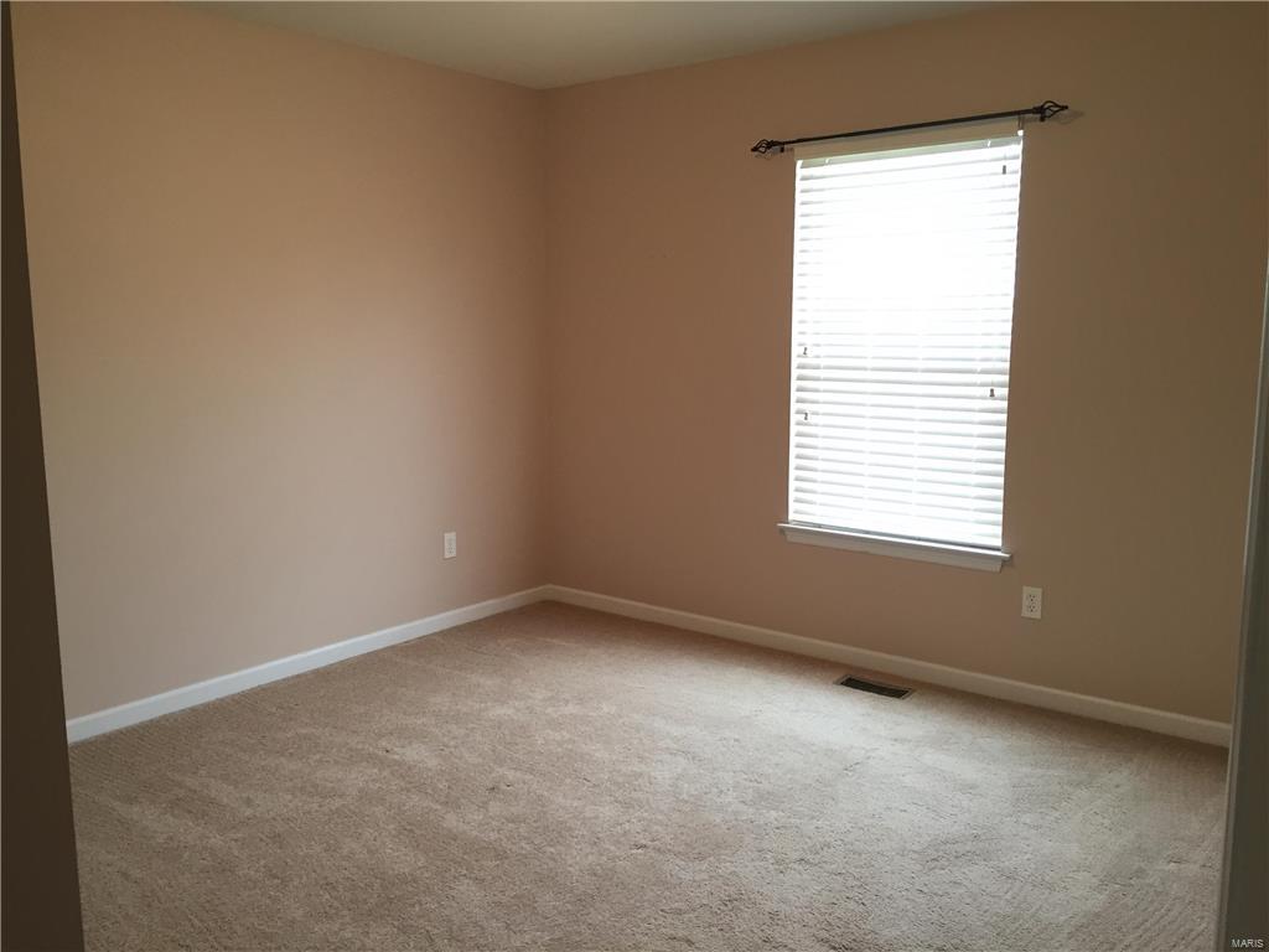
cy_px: 476
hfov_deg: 61.7
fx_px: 1063
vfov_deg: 48.2
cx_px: 634
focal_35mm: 29
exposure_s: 1/30
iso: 80
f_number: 2.2
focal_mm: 4.15
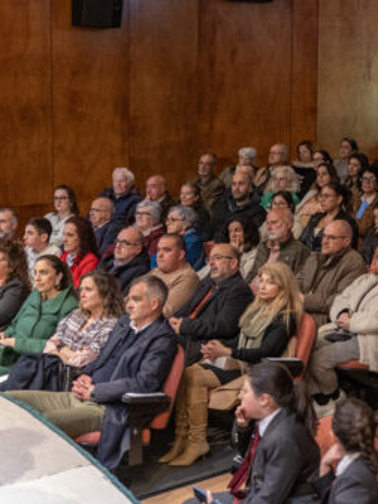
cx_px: 257
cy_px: 253
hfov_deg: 20.1
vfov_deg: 26.7
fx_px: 1062
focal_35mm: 73
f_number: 2.8
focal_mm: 50
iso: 6400
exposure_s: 1/50
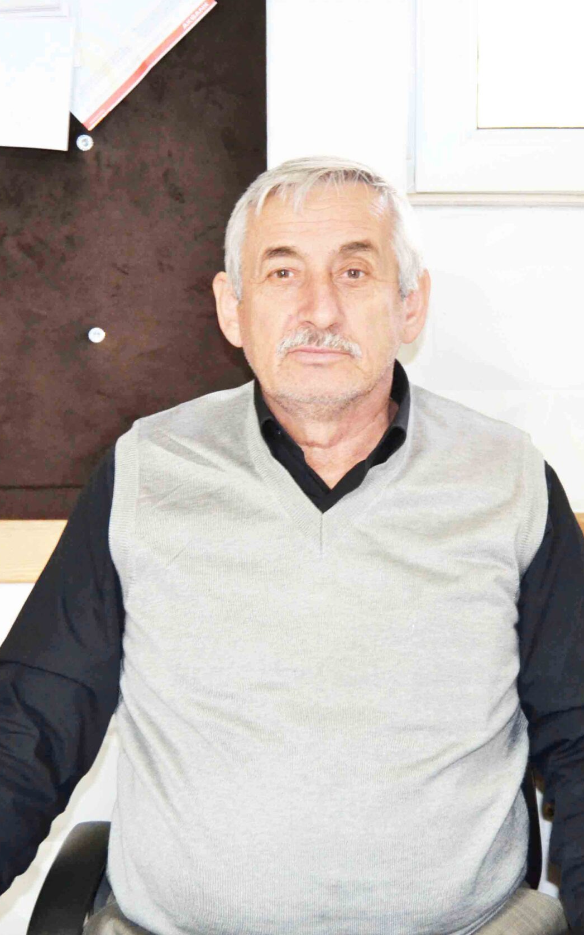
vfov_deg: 37.7
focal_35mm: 54
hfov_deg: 24.1
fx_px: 1370
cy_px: 464
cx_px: 313
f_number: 3.8
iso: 1400
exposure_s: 1/60
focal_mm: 23
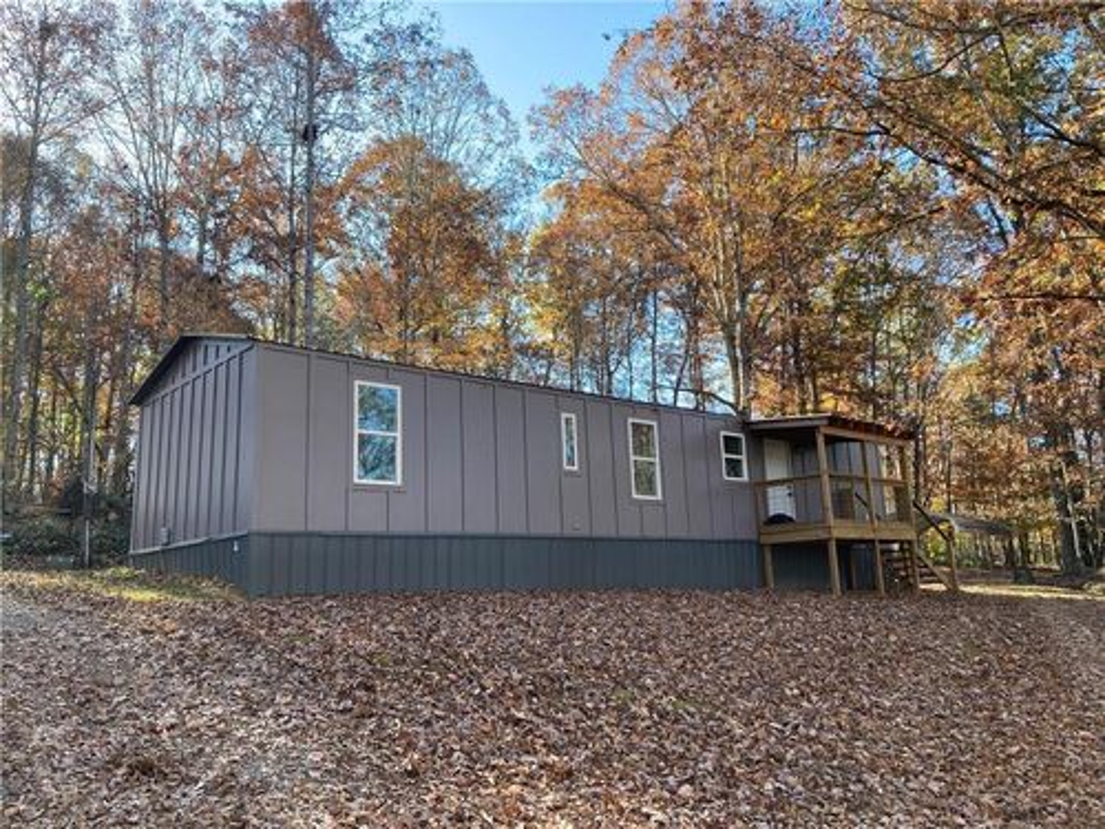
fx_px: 894
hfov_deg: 63.4
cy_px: 414
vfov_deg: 49.7
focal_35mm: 28
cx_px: 552
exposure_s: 1/239
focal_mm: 3.99
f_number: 1.8
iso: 20
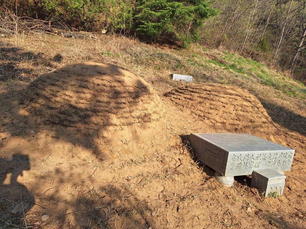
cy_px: 114
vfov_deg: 58.9
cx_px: 153
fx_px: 203
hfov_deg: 73.9
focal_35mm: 23
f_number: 1.8
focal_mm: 5.54
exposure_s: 1/1534
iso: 40
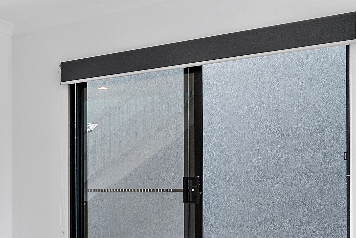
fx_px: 524
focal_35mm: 53
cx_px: -138
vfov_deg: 25.2
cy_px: 179
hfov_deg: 28.5
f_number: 8
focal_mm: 18
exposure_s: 1/20
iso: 400
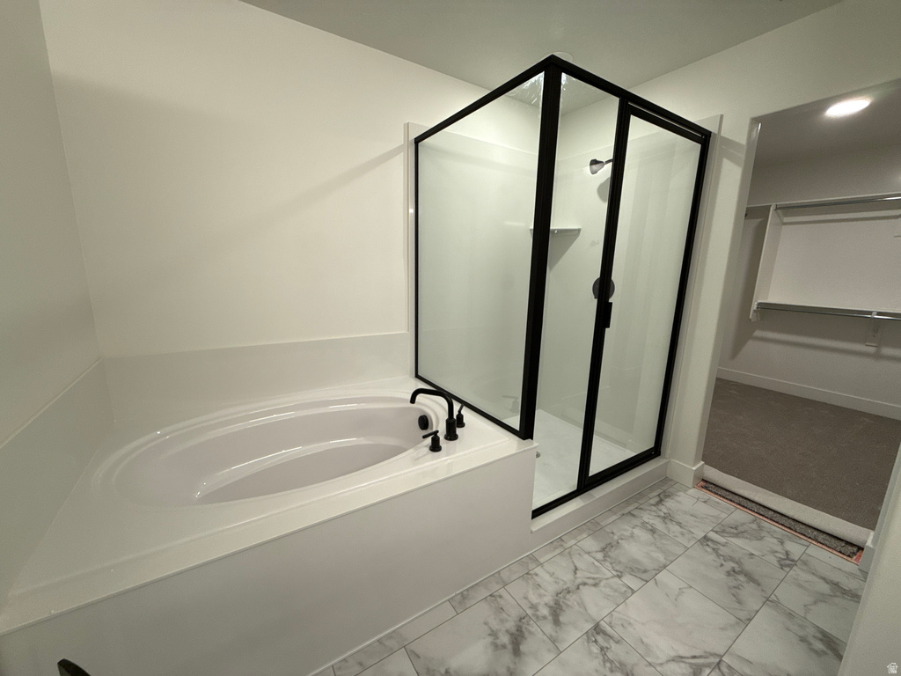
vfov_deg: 85.7
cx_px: 450
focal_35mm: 14
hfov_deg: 102.1
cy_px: 338
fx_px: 364
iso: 125
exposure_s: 1/120
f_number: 2.2
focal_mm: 2.22
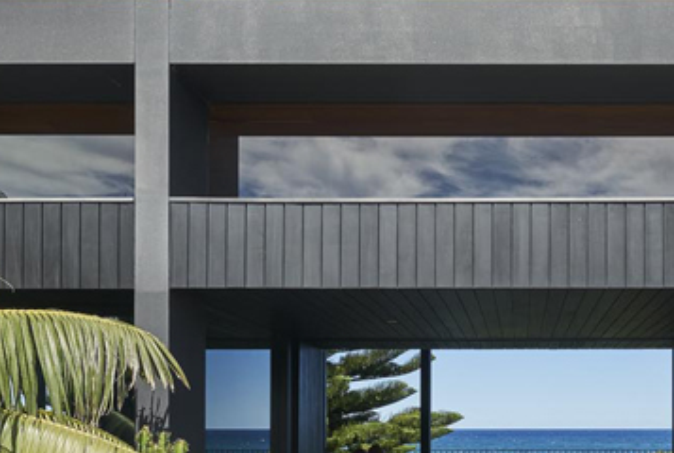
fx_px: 732
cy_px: 383
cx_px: 512
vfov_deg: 33.1
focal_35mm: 39
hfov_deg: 47.5
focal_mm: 17
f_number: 11
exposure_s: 1/125
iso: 100
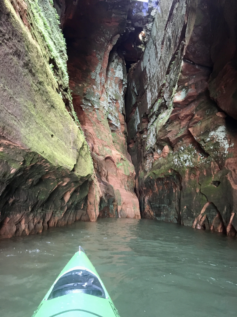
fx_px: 265
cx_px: 118
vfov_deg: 61.7
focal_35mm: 29
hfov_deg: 48.2
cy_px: 158
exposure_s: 1/30
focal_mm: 4.15
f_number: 2.2
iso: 200
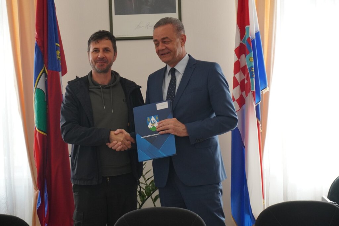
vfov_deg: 18.2
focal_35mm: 75
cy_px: 113
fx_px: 706
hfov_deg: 27.0
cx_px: 170
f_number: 5.6
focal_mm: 50
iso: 1250
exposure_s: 1/200
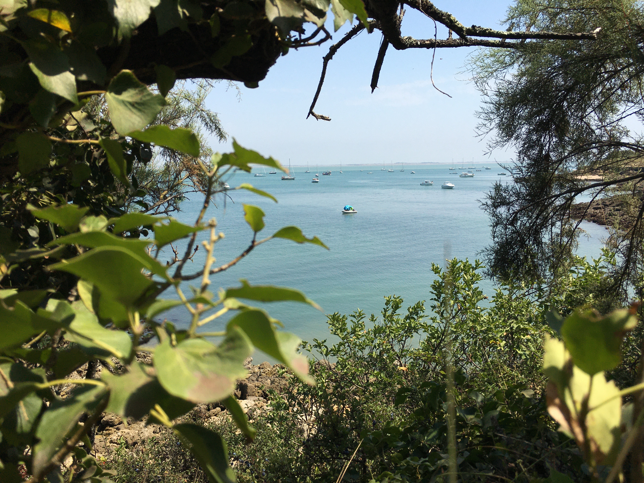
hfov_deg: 61.7
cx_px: 322
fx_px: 540
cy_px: 242
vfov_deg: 48.2
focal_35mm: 29
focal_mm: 4.15
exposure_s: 1/3077
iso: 25
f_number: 2.2
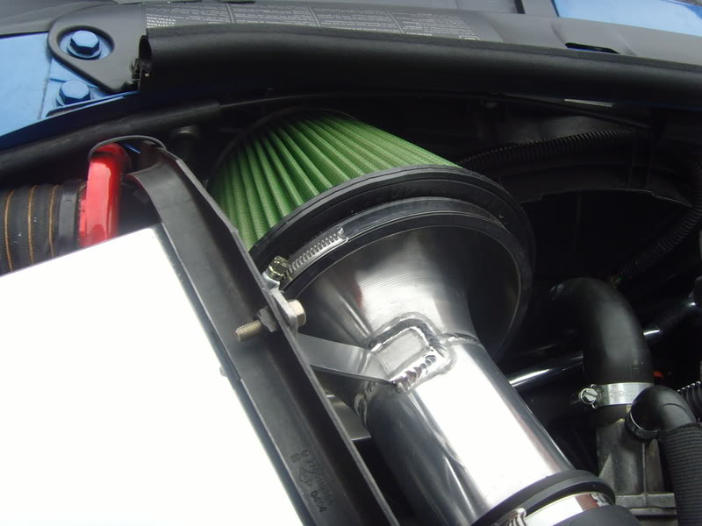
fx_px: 791
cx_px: 351
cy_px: 263
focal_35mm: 39
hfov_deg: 47.9
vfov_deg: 36.8
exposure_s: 1/45
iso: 160
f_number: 3.5
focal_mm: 6.6
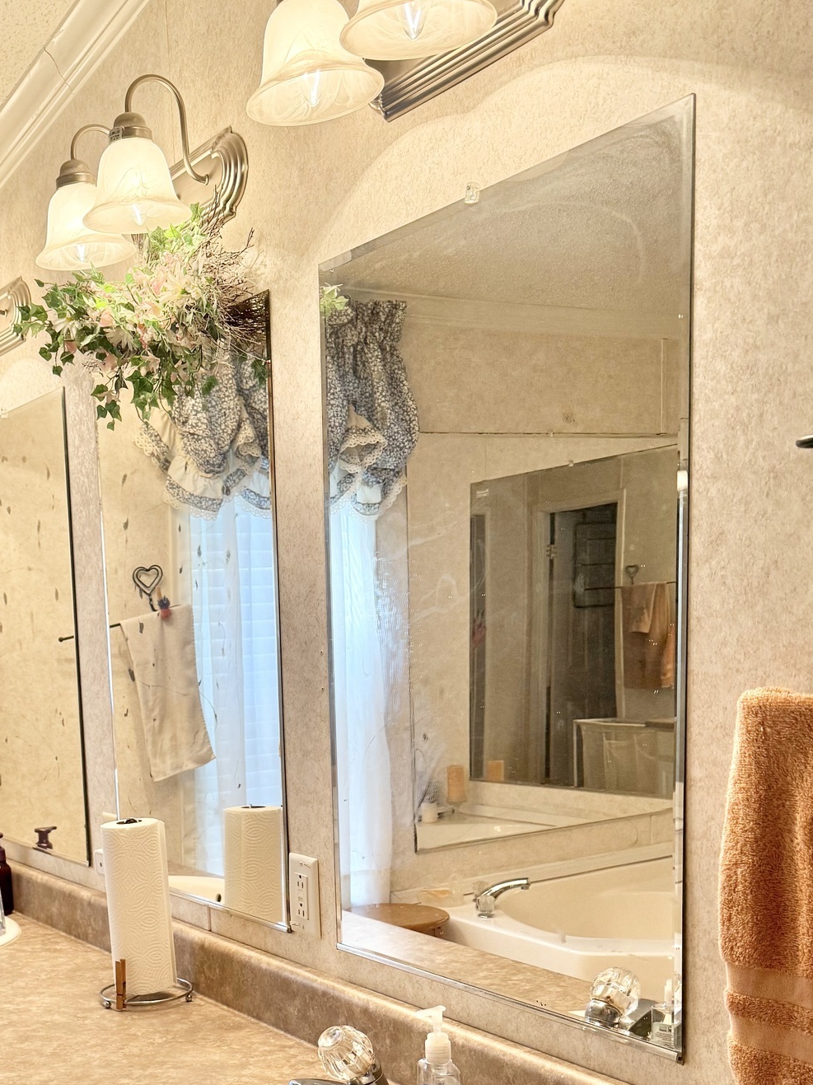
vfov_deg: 42.9
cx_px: 201
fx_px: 1316
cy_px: 853
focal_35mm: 42
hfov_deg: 33.6
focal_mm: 6.76
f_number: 1.78
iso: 200
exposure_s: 1/144
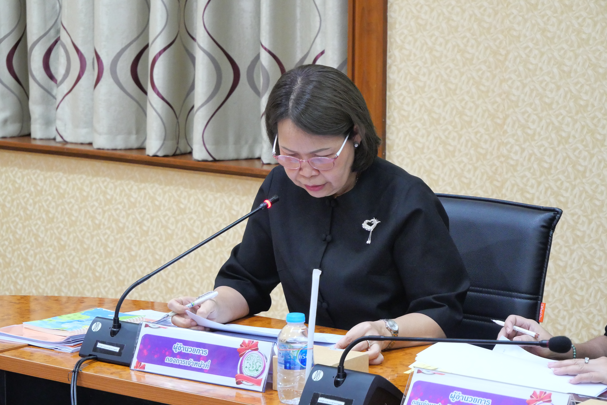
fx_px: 1923
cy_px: 202
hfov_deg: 17.9
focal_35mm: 114
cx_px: 304
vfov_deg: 12.0
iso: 3200
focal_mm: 55
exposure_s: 1/25
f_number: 5.6
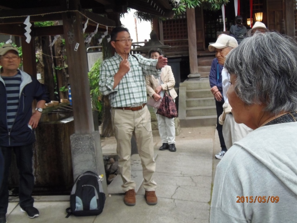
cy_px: 112
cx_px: 148
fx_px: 420
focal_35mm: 49
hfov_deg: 38.9
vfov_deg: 29.7
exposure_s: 1/30
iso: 250
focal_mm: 9.1
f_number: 3.8
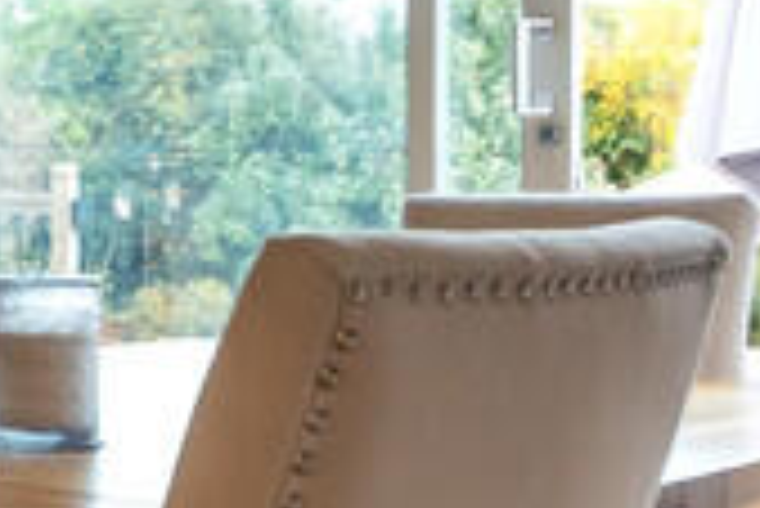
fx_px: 2049
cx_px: -490
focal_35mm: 97
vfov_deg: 14.1
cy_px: 216
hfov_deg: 17.9
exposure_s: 1/25
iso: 800
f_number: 8
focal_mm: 16
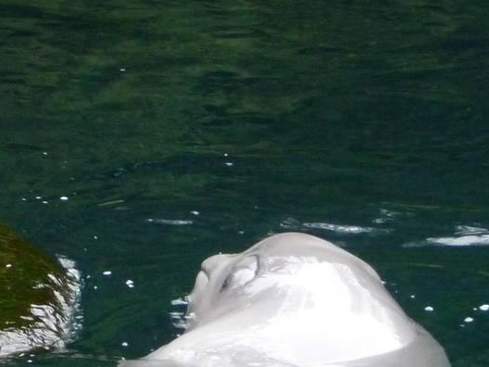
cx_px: 171
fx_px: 5481
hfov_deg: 5.1
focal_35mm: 388
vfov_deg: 3.8
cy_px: 426
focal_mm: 21.8
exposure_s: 1/60
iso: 400
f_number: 4.7
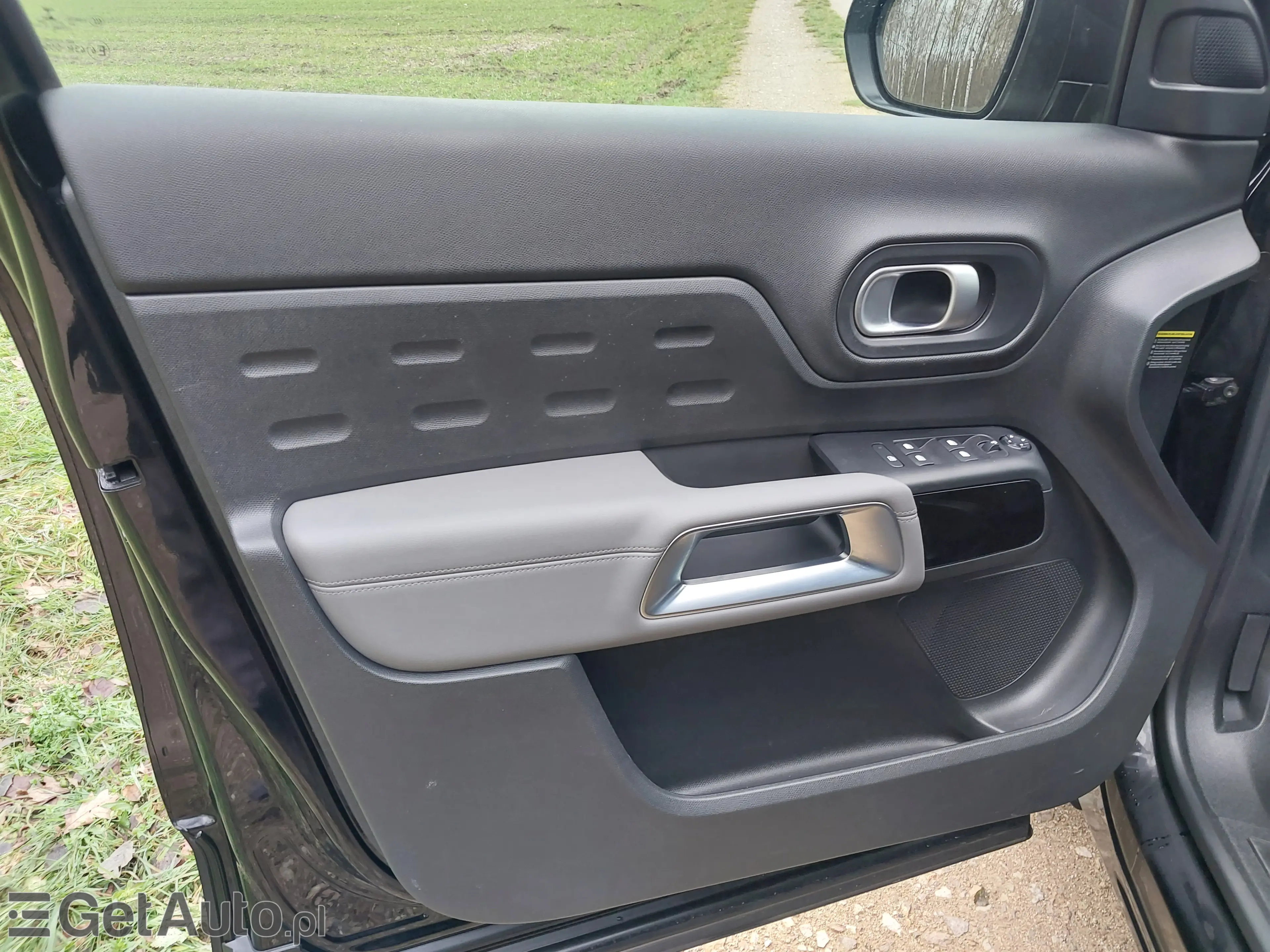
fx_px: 1101
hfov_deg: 60.0
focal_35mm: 30
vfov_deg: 46.8
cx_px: 635
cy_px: 476
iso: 125
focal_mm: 4.6
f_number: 1.8
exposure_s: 1/50
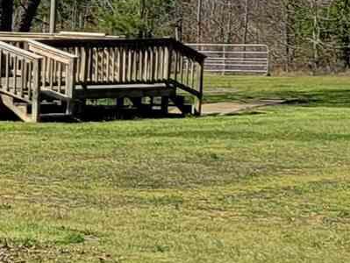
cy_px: 189
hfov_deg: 8.1
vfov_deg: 7.4
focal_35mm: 200
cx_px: -772
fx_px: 2024
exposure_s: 1/2715
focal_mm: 5.4
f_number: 1.8
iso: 40
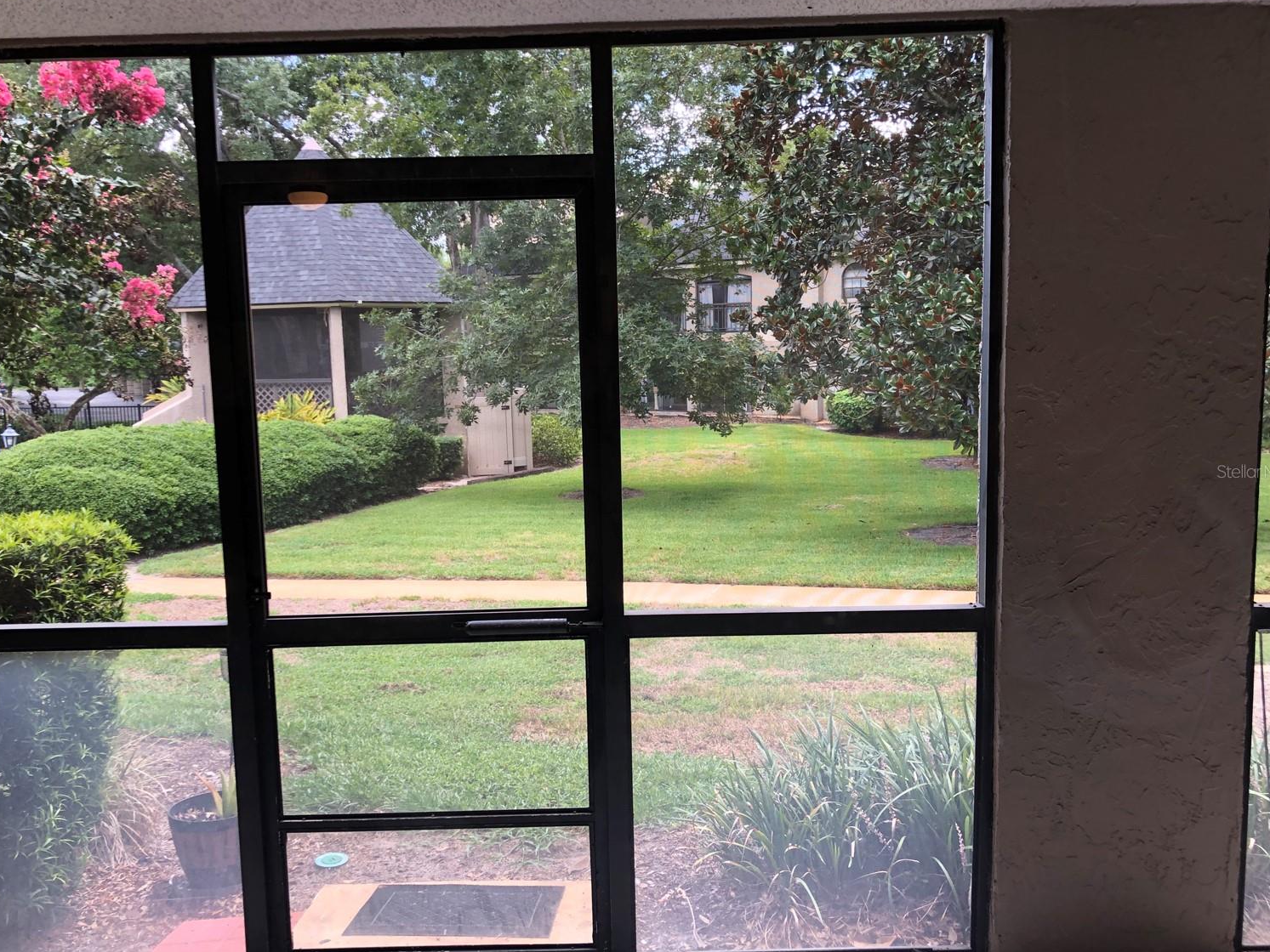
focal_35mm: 30
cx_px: 617
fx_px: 1101
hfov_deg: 59.9
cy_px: 471
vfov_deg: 46.8
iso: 40
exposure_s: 1/120
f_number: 1.8
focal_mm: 3.99
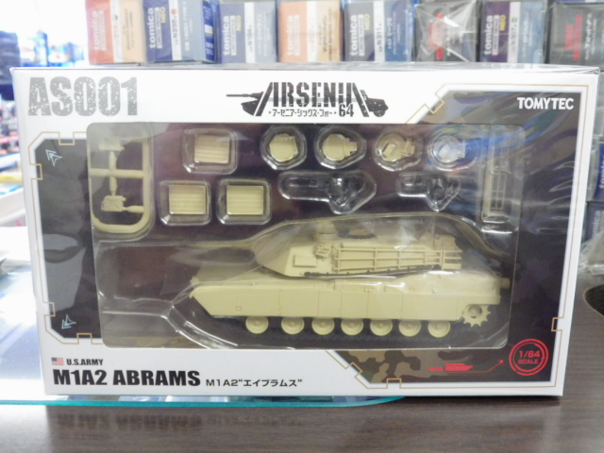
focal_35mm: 34
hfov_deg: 54.0
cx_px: 302
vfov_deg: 41.8
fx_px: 593
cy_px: 226
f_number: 3.4
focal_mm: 6.2
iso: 800
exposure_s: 1/30
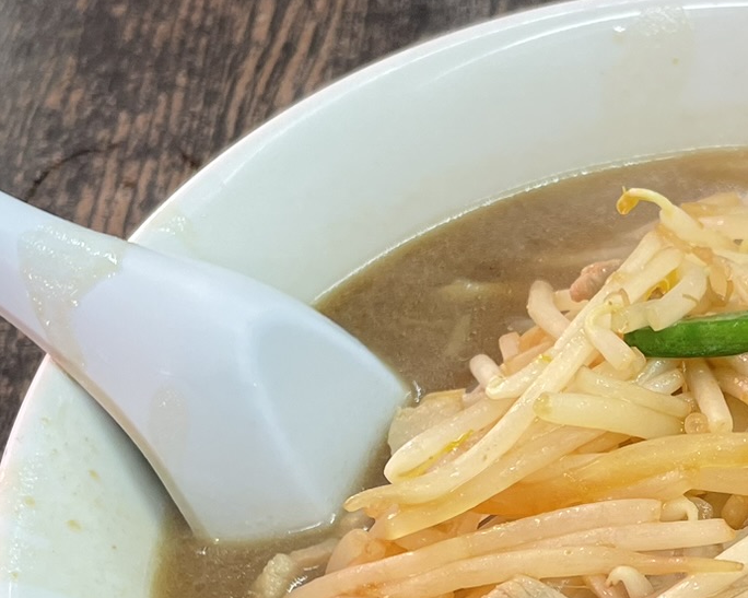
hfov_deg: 24.3
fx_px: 1682
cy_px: 503
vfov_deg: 19.9
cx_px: 682
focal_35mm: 76
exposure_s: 1/100
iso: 100
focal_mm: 4.2
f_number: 1.6
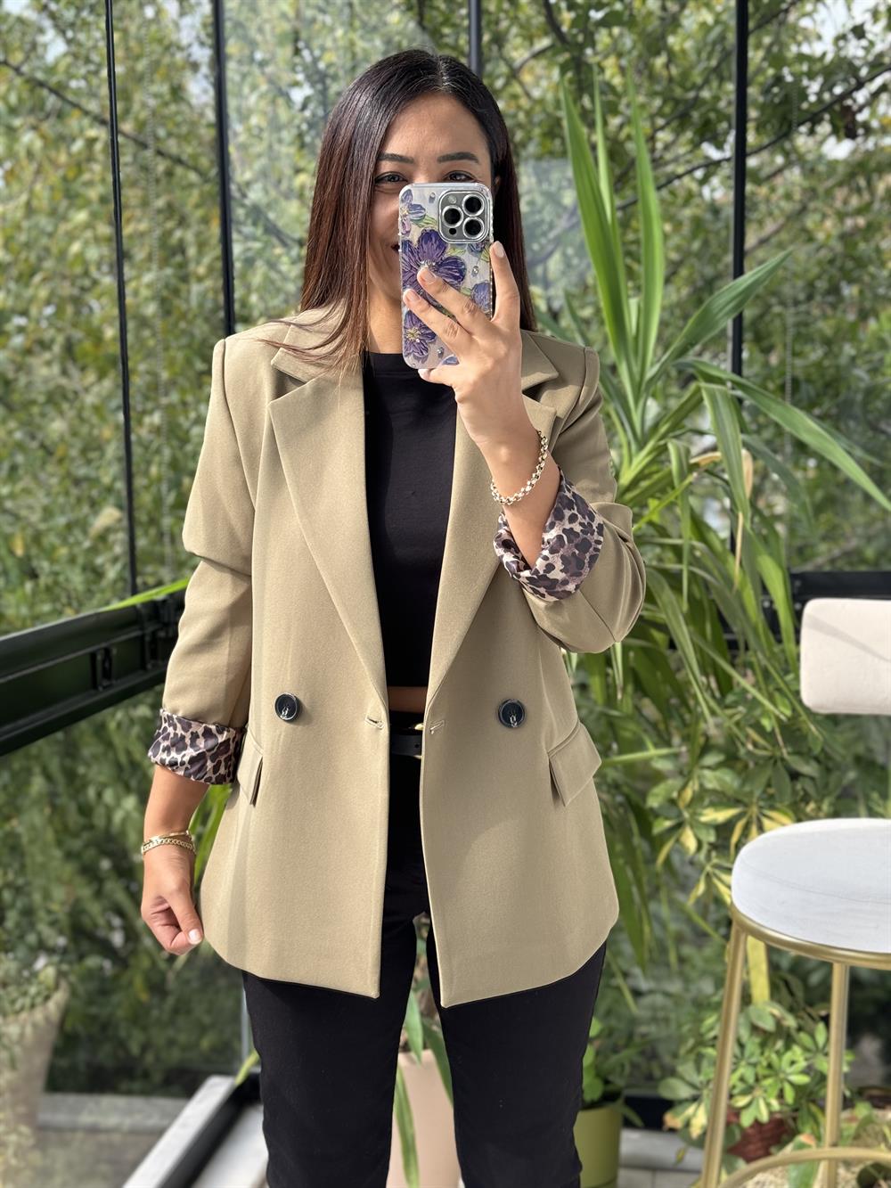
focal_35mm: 48
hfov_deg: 30.3
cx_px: 446
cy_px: 594
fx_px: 1647
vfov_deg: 39.7
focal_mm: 6.76
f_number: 1.78
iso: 64
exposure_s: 1/219
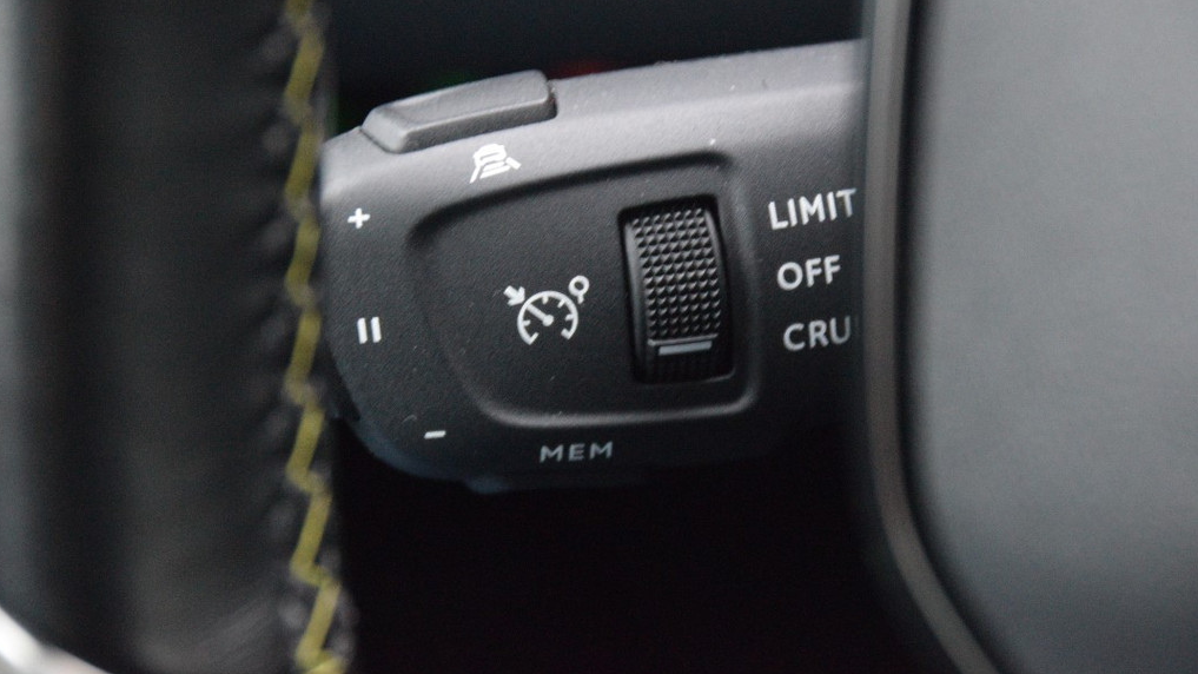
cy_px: 286
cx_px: 597
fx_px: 5527
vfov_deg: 7.0
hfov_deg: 12.4
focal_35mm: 174
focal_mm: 110
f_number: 6
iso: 6400
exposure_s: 1/25
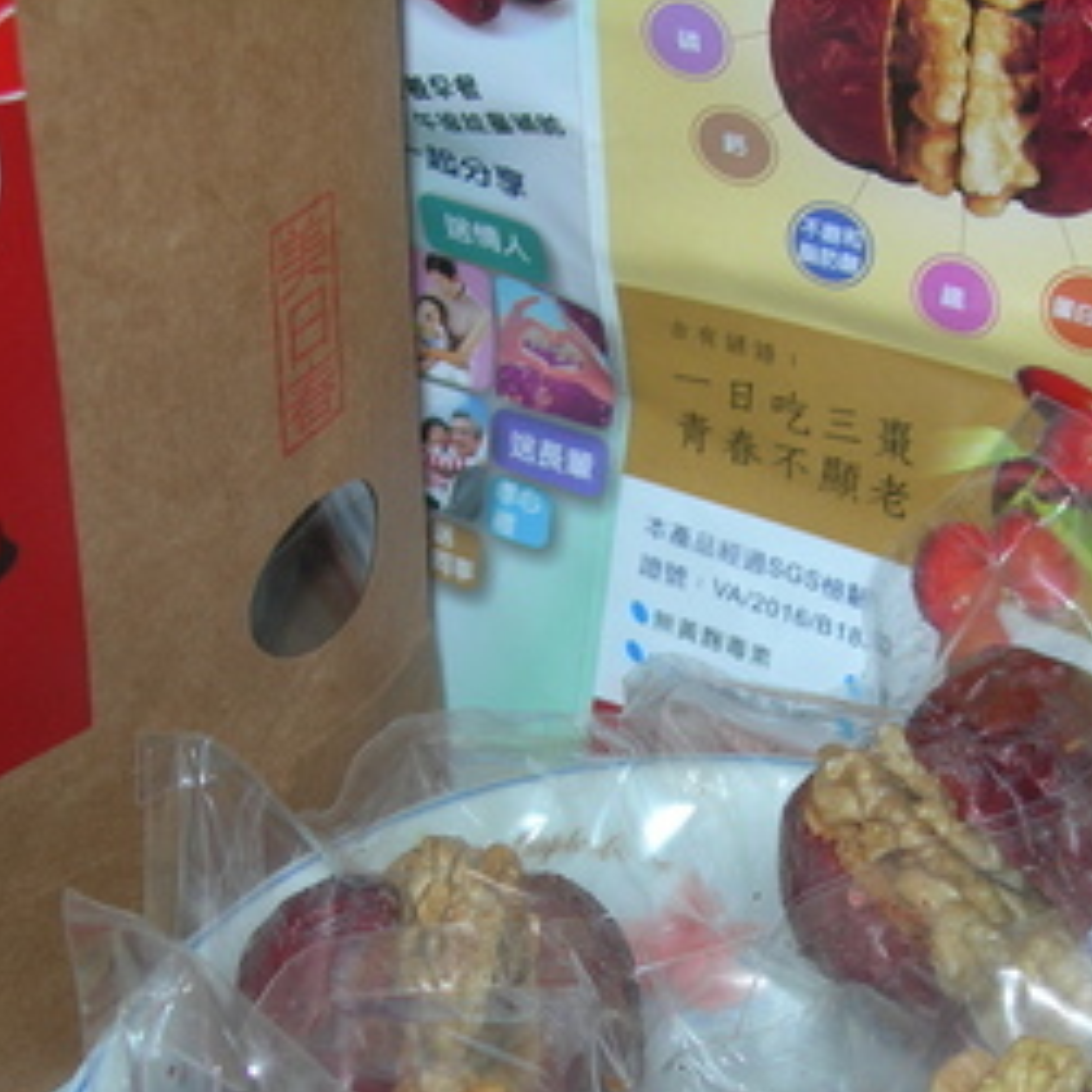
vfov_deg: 25.4
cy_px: 807
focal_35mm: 67
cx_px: 713
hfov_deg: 25.6
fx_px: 2391
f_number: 2.8
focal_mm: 7.8
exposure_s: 1/60.1
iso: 50
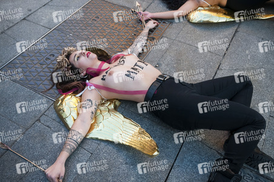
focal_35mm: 33
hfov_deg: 57.3
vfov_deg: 39.9
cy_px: 91
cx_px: 137
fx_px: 251
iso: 800
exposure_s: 1/250
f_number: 4.5
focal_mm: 22
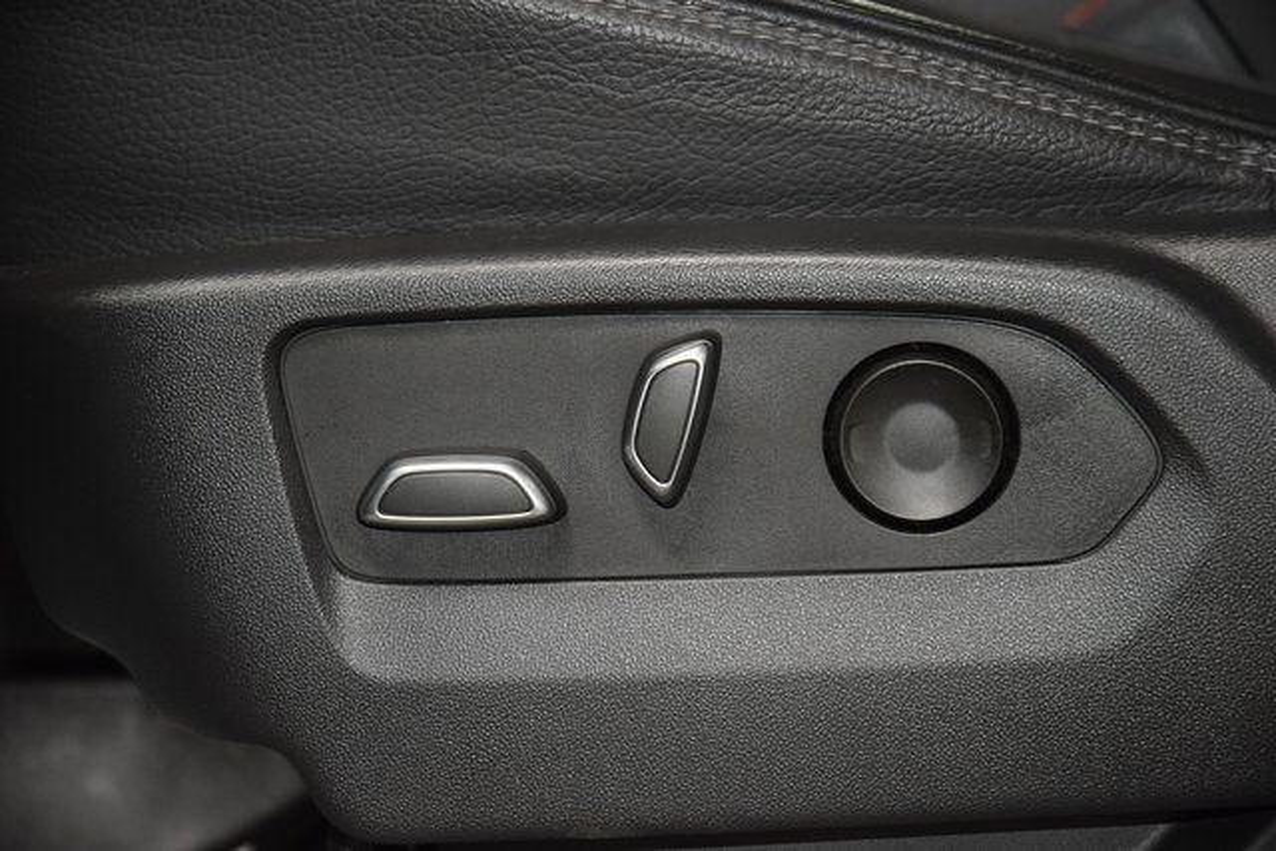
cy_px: 426
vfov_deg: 13.0
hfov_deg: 19.5
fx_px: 3722
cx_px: 638
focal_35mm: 105
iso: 2200
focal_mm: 70
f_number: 4.5
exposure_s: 1/60
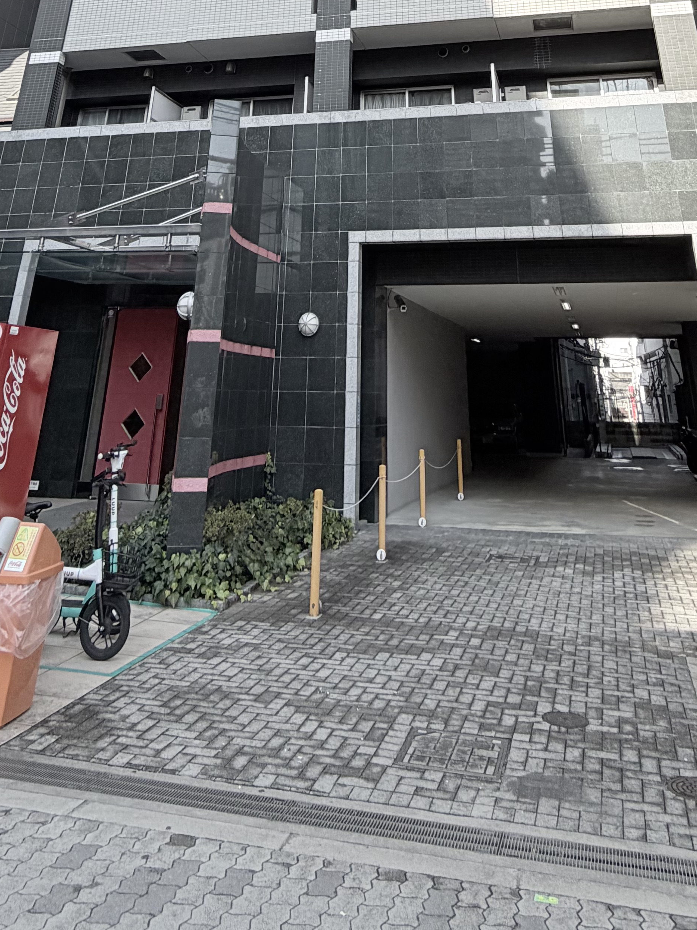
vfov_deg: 42.5
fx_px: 859
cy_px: -126
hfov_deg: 44.1
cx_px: 365
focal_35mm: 32
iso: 32
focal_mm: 2.22
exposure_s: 1/770
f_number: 2.2
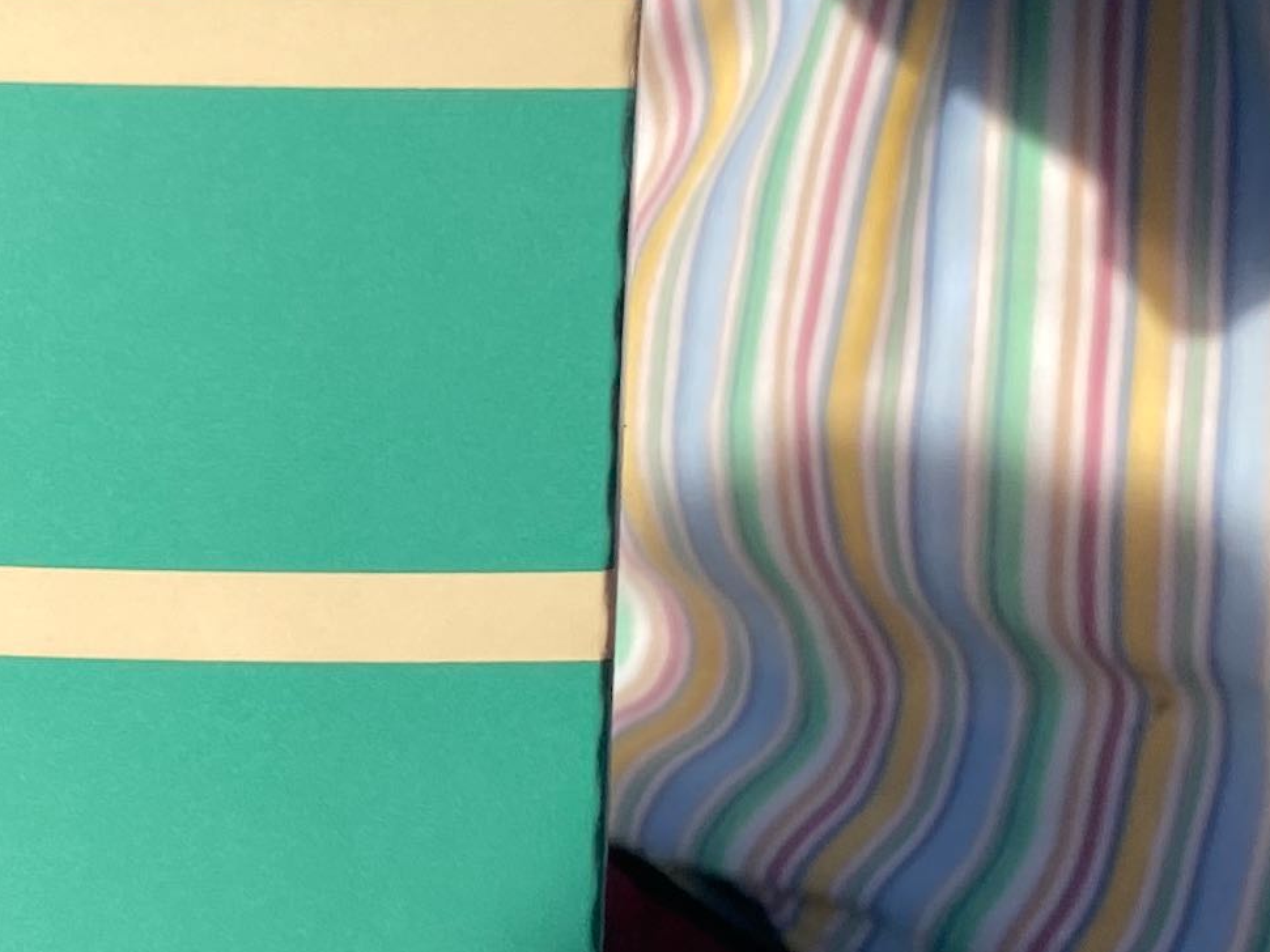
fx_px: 3962
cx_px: 13
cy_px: 396
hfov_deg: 17.8
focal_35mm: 108
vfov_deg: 13.7
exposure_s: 1/2227
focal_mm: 4.25
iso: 32
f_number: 1.8
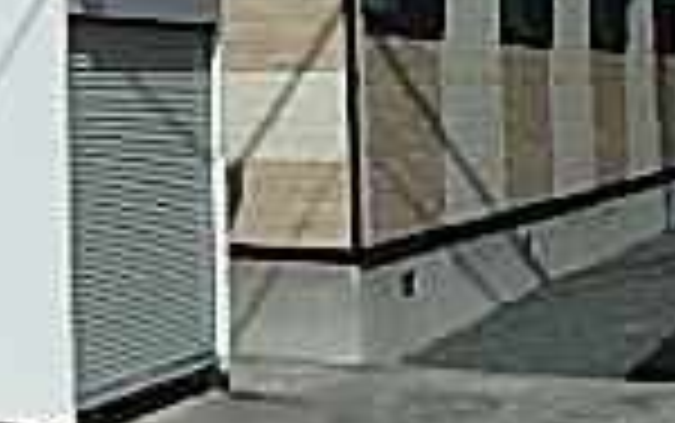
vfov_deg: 13.6
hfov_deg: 18.3
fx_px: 1749
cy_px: 14
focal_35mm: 95
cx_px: -454
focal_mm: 3.7
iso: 125
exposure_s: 1/1250
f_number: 6
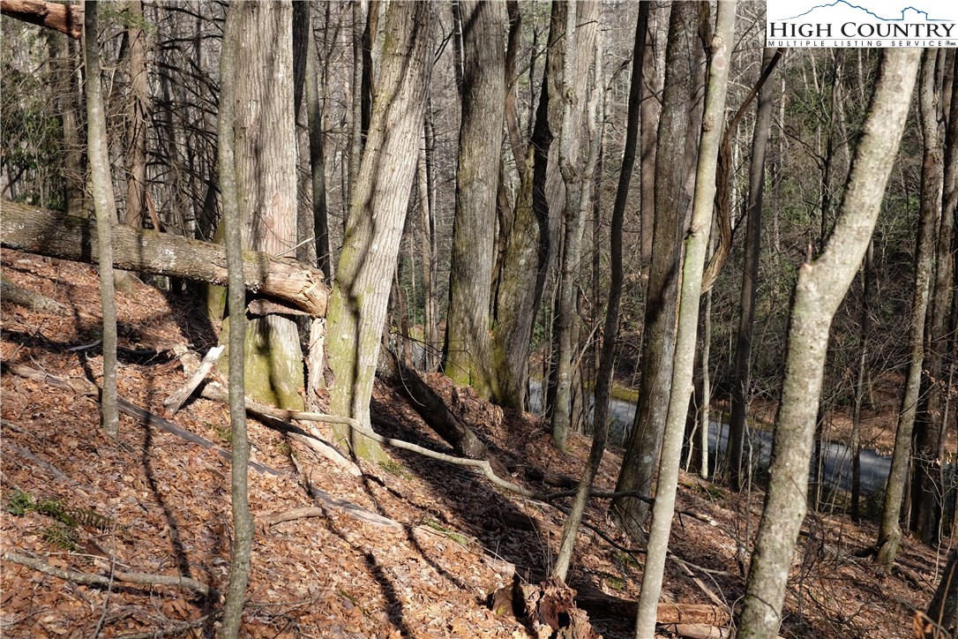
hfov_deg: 41.1
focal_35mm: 48
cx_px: 479
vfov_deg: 28.1
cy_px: 320
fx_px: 1277
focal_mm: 32
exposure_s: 1/320
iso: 200
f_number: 5.6
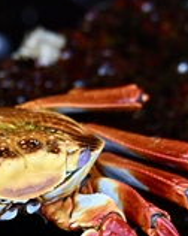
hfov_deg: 2.4
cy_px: 223
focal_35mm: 657
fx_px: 4578
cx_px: 43
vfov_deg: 2.9
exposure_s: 1/250
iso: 900
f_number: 8
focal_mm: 240
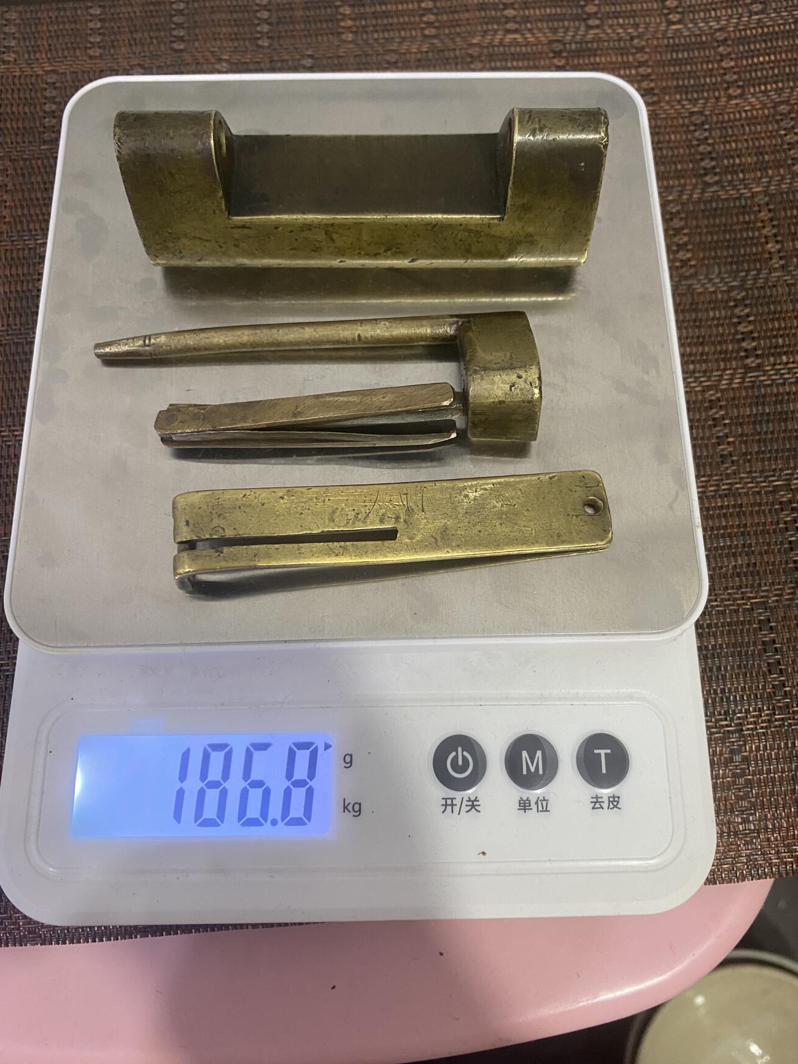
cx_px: 413
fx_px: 830
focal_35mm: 27
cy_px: 515
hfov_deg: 51.4
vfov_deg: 65.3
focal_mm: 4.25
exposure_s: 1/50
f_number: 1.8
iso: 200
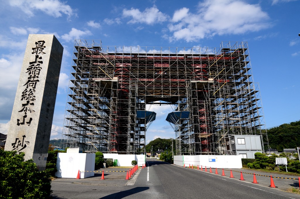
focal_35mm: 22
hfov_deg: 77.4
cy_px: 100
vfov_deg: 55.9
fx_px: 187
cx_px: 150
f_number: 8
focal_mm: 15
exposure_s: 1/640
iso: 200
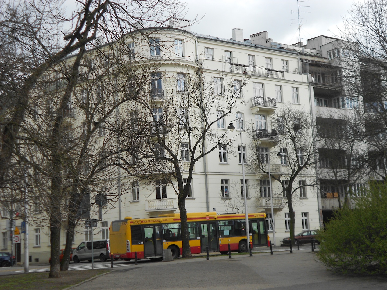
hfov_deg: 34.3
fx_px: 626
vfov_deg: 26.1
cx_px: 194
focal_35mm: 56
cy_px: 145
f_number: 4.9
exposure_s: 1/320
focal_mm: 10.3
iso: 80
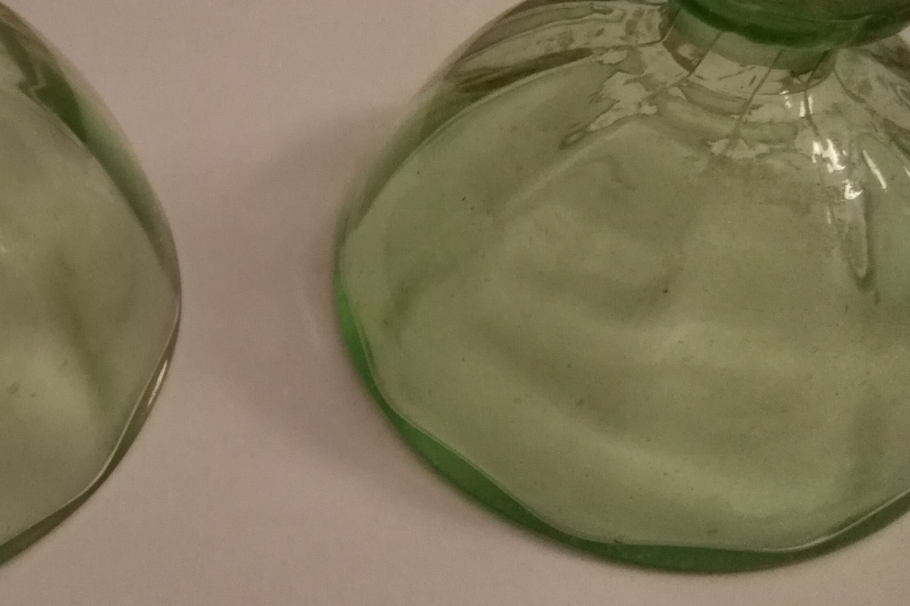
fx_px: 1314
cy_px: 312
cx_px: 211
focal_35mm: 52
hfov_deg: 37.1
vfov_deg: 26.0
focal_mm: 2.96
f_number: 2
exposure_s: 1/15
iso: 1296
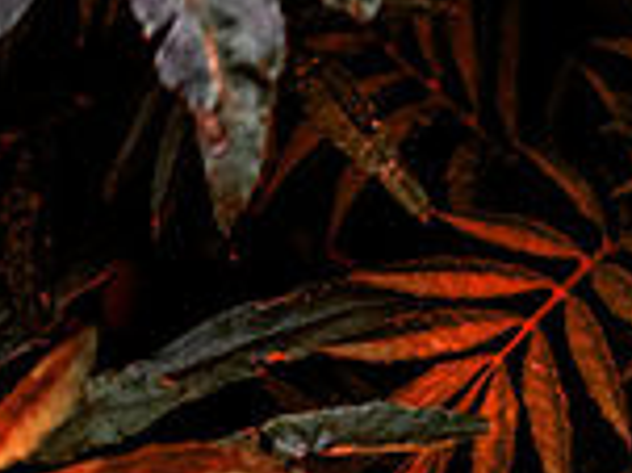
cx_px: 896
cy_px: 320
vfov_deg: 2.2
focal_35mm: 670
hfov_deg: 3.0
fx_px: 12223
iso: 3200
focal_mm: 210
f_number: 6
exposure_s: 1/250
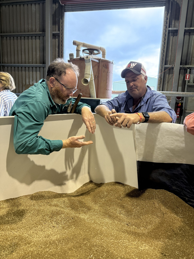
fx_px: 179
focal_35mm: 24
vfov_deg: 71.6
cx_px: 97
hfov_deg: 56.8
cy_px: 130
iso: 250
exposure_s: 1/100
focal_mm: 6.76
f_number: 1.78
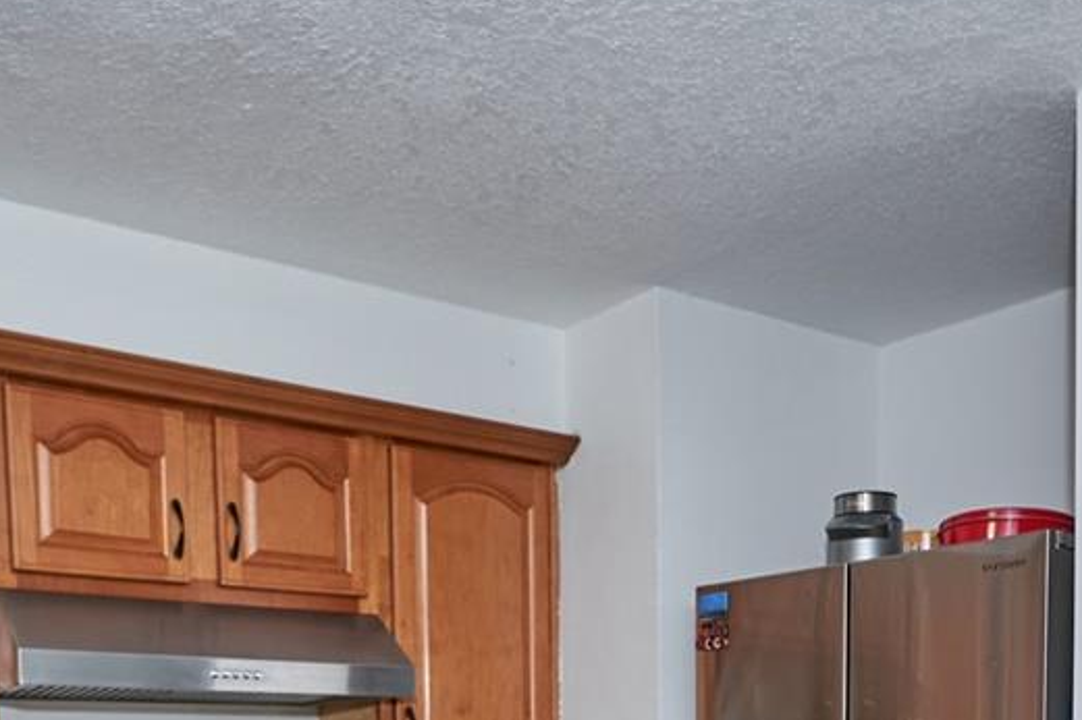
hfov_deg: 45.4
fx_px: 1292
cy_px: 844
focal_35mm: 43
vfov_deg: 27.7
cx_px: 581
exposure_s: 1/200
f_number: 4
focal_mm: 14
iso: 500
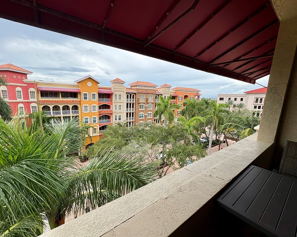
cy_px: 120
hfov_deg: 96.5
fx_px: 132
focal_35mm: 15
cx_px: 135
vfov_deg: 84.0
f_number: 2.2
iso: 40
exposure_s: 1/1178
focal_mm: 2.22
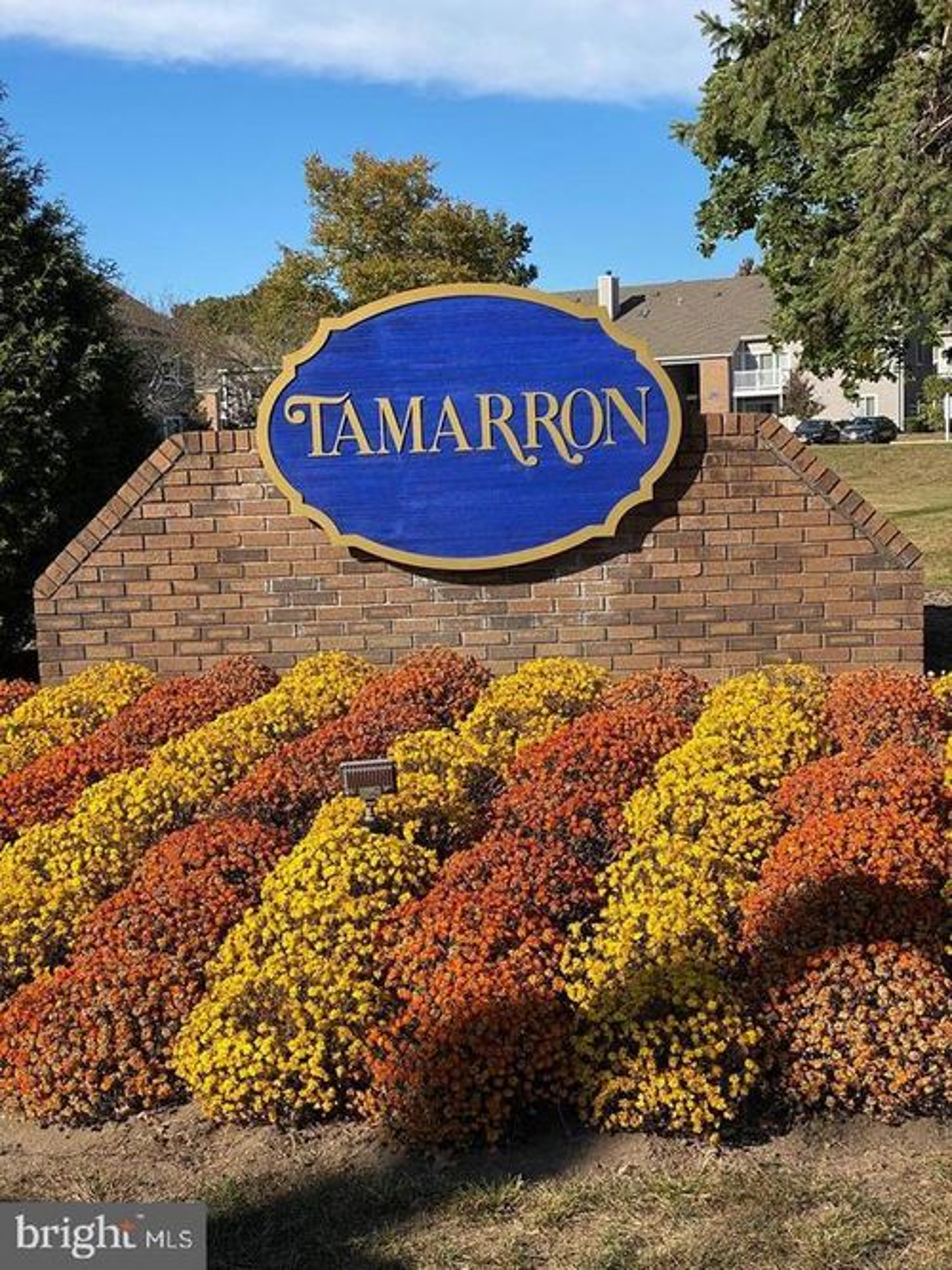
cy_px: 635
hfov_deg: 28.0
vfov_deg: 36.8
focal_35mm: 52
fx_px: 1907
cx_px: 476
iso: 20
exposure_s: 1/1229
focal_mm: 6
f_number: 2
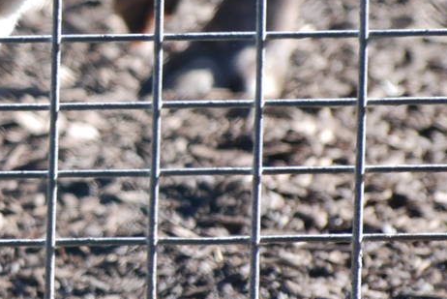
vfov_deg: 1.2
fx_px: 14205
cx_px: -128
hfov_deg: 1.8
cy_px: 11
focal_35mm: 1143
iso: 200
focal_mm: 220
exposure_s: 1/125
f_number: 5.3
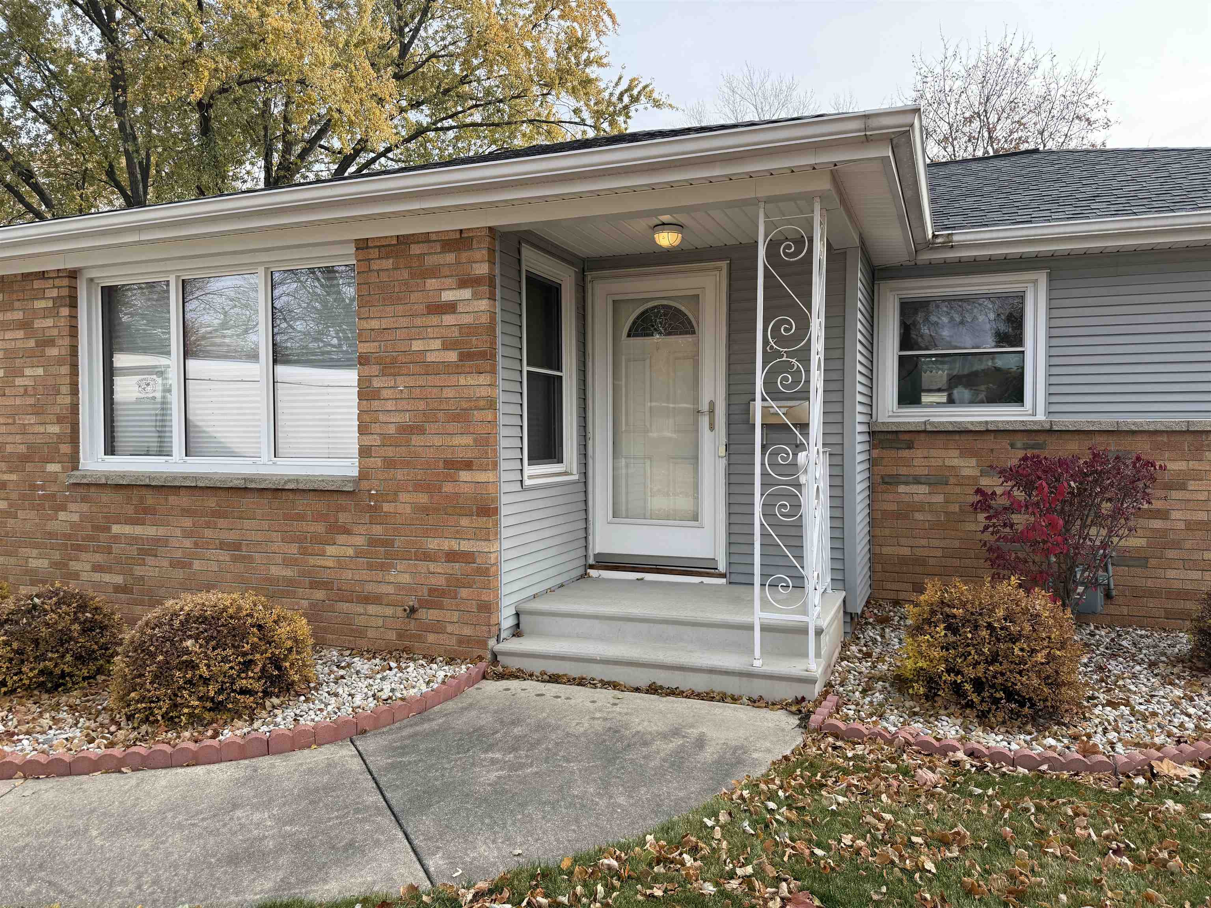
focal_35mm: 24
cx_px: 606
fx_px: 840
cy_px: 454
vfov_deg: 56.8
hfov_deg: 71.6
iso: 100
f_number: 1.78
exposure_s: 1/1292
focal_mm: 6.76
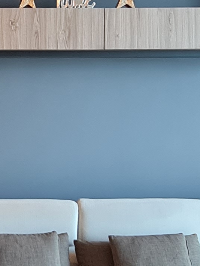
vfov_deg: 26.7
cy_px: 142
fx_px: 562
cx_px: -84
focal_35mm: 73
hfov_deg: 18.3
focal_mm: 2.2
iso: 200
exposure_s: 1/50
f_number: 2.2
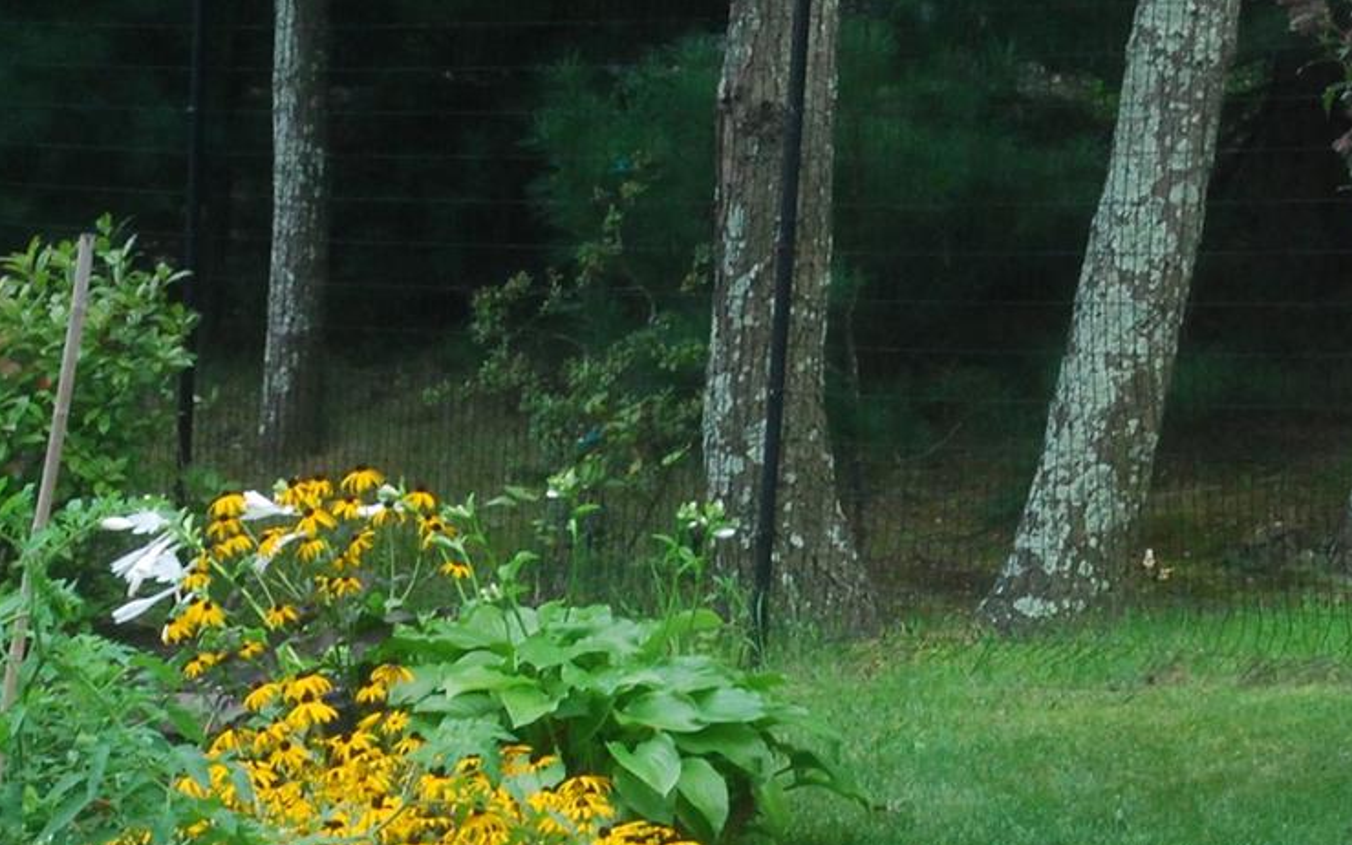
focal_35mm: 233
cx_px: 315
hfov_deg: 9.0
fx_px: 8601
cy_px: 719
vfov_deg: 5.6
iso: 800
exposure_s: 1/200
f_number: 5.6
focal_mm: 55
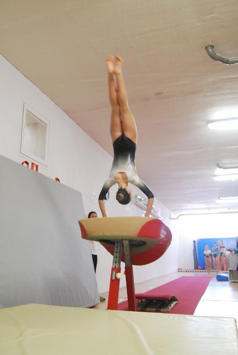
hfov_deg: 40.0
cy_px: 167
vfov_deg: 57.1
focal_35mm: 33
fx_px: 326
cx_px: 97
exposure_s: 1/40
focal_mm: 18
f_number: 4
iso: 1600
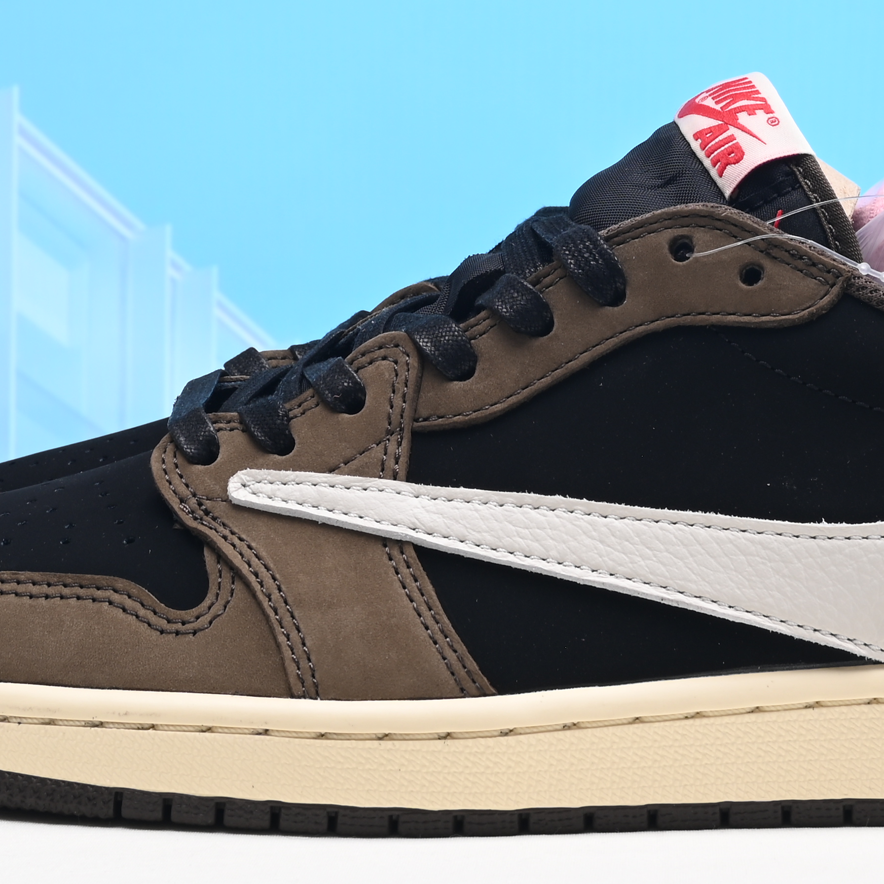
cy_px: 41
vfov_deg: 14.7
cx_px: 542
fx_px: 3380
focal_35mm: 117
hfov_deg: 14.9
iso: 100
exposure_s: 1/2
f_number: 16
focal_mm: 41
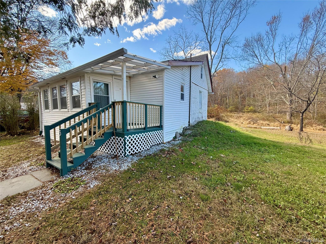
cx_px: 163
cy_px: 122
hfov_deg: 102.1
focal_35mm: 14
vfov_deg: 85.7
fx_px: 132
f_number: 2.2
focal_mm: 2.22
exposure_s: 1/198
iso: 50
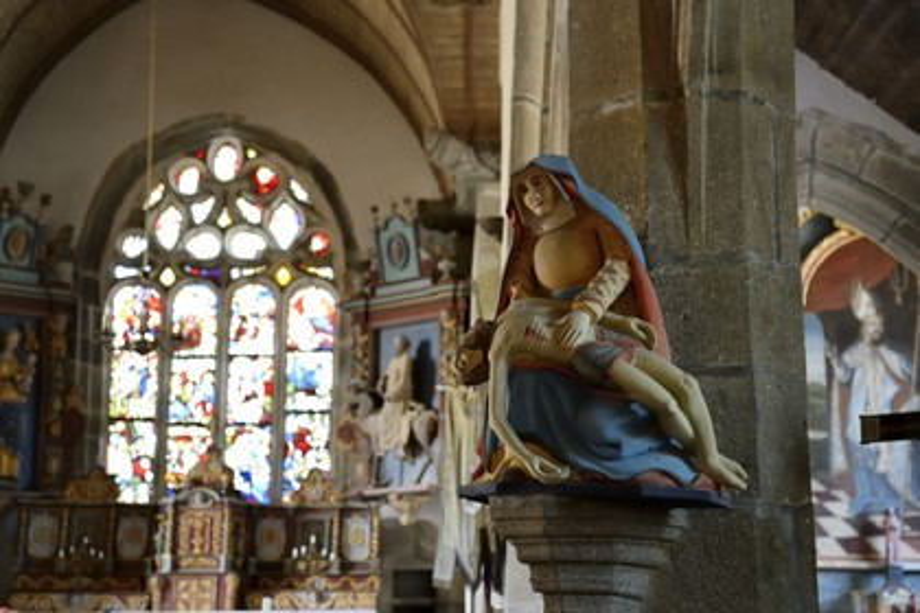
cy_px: 306
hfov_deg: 28.8
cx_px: 460
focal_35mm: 70
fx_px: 1789
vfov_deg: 19.5
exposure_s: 1/40
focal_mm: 70
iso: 1600
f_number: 3.5
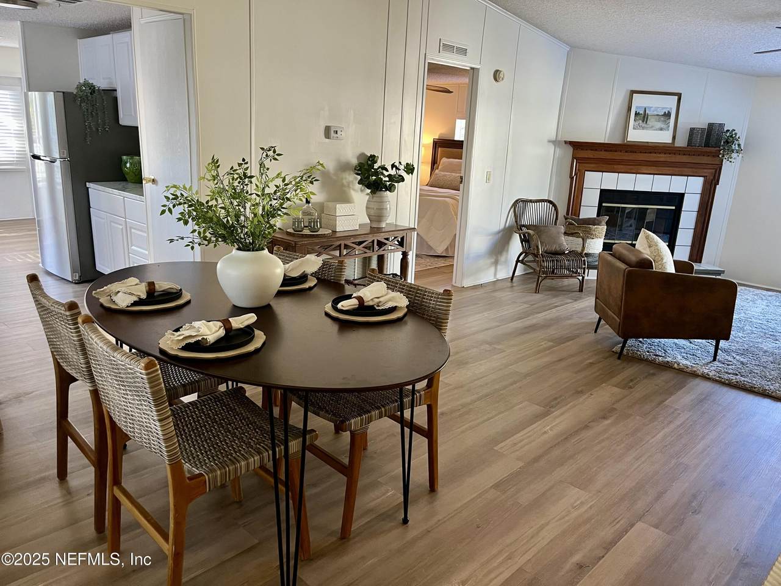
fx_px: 587
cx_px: 390
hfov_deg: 67.3
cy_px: 293
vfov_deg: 53.1
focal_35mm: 26
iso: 200
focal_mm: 5.1
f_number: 1.6
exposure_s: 1/60
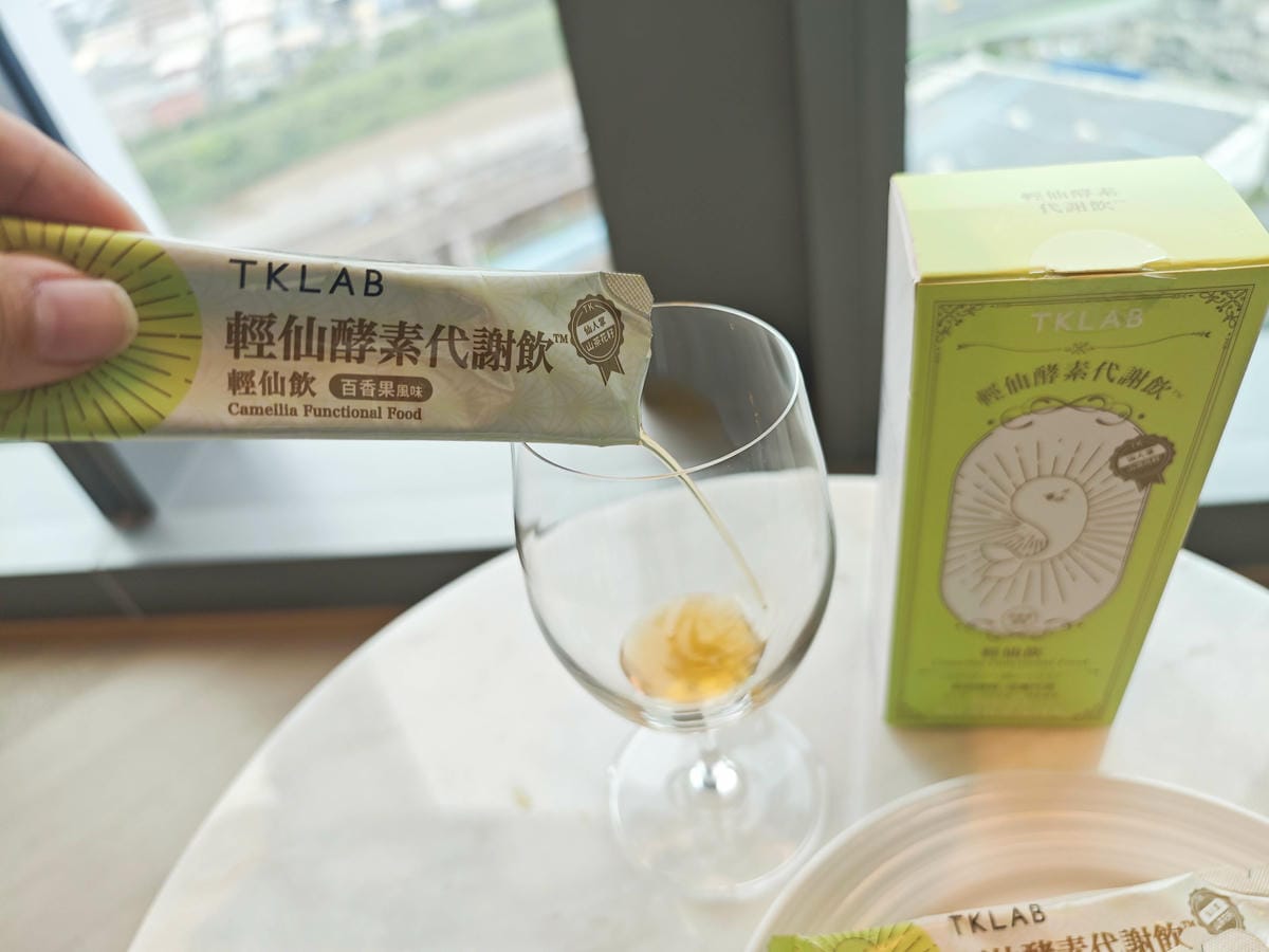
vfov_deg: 58.9
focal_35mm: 23
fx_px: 843
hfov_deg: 73.9
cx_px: 634
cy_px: 476
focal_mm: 8.72
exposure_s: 1/120
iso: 64
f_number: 2
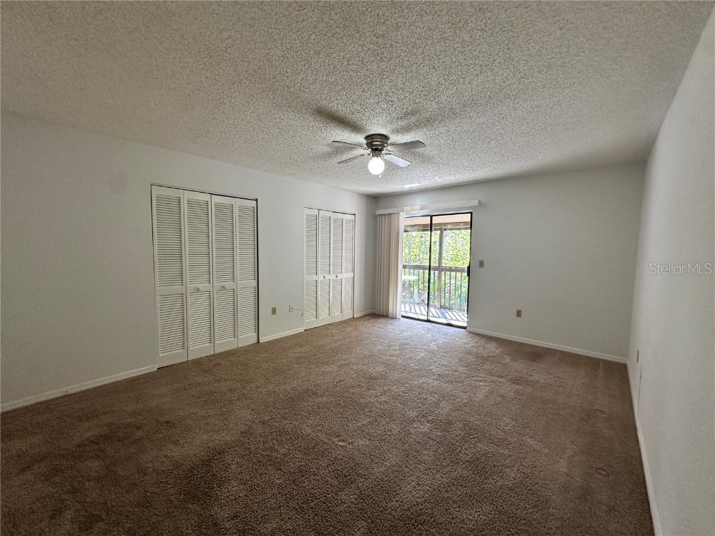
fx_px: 289
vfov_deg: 85.7
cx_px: 358
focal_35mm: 14
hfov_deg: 102.1
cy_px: 268
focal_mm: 2.22
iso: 160
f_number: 2.2
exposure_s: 1/120
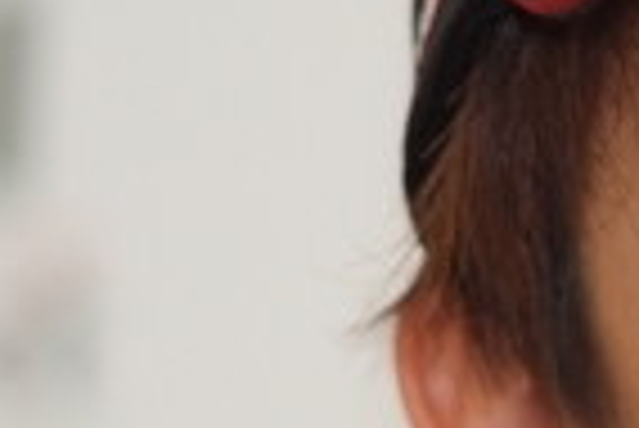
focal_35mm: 1371
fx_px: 24360
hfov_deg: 1.5
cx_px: 1170
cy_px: 590
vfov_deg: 1.0
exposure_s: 1/125
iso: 800
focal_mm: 180
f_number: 2.8
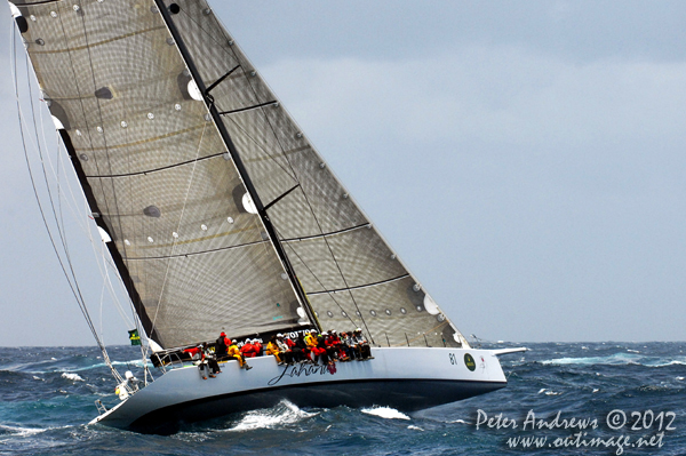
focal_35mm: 202
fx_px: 3855
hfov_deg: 10.2
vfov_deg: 6.8
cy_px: 228
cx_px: 343
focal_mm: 135
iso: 400
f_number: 7.6
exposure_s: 1/1000
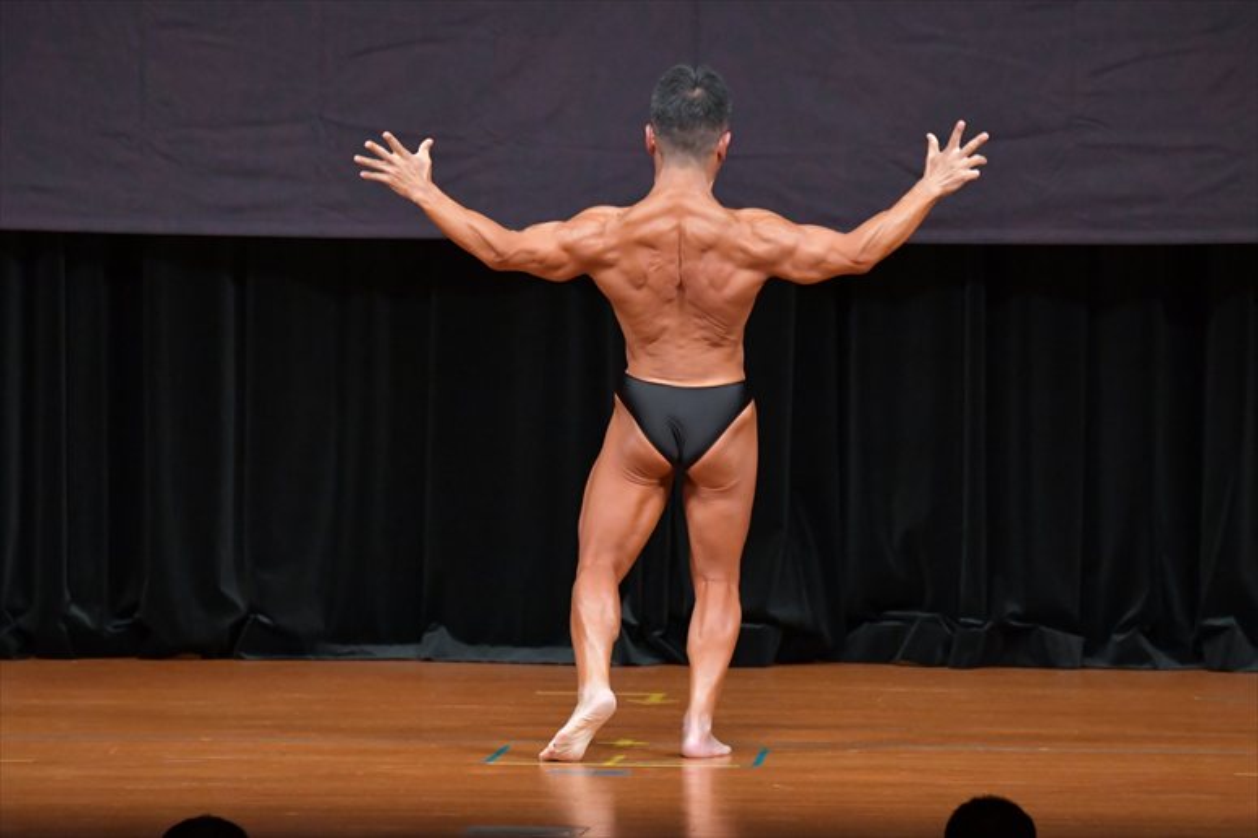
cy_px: 419
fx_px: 9954
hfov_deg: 7.2
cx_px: 629
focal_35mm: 285
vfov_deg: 4.8
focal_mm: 190
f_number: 5.6
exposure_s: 1/400
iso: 5000
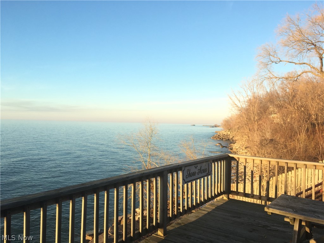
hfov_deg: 61.7
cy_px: 122
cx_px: 162
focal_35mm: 29
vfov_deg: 48.2
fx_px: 271
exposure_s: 1/836
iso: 25
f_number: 2.2
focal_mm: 4.15
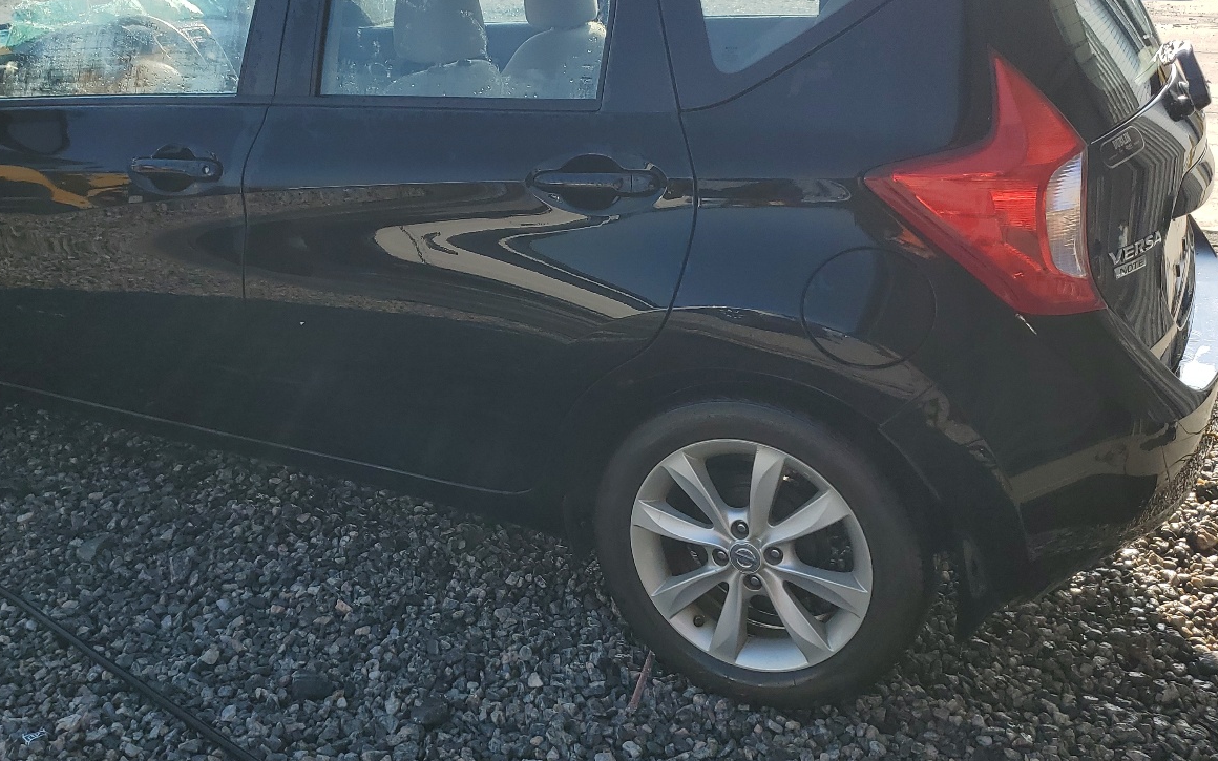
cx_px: 509
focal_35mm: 38
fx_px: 1261
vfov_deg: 33.3
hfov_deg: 51.3
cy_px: 254
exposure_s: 1/1667
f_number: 1.5
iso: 50
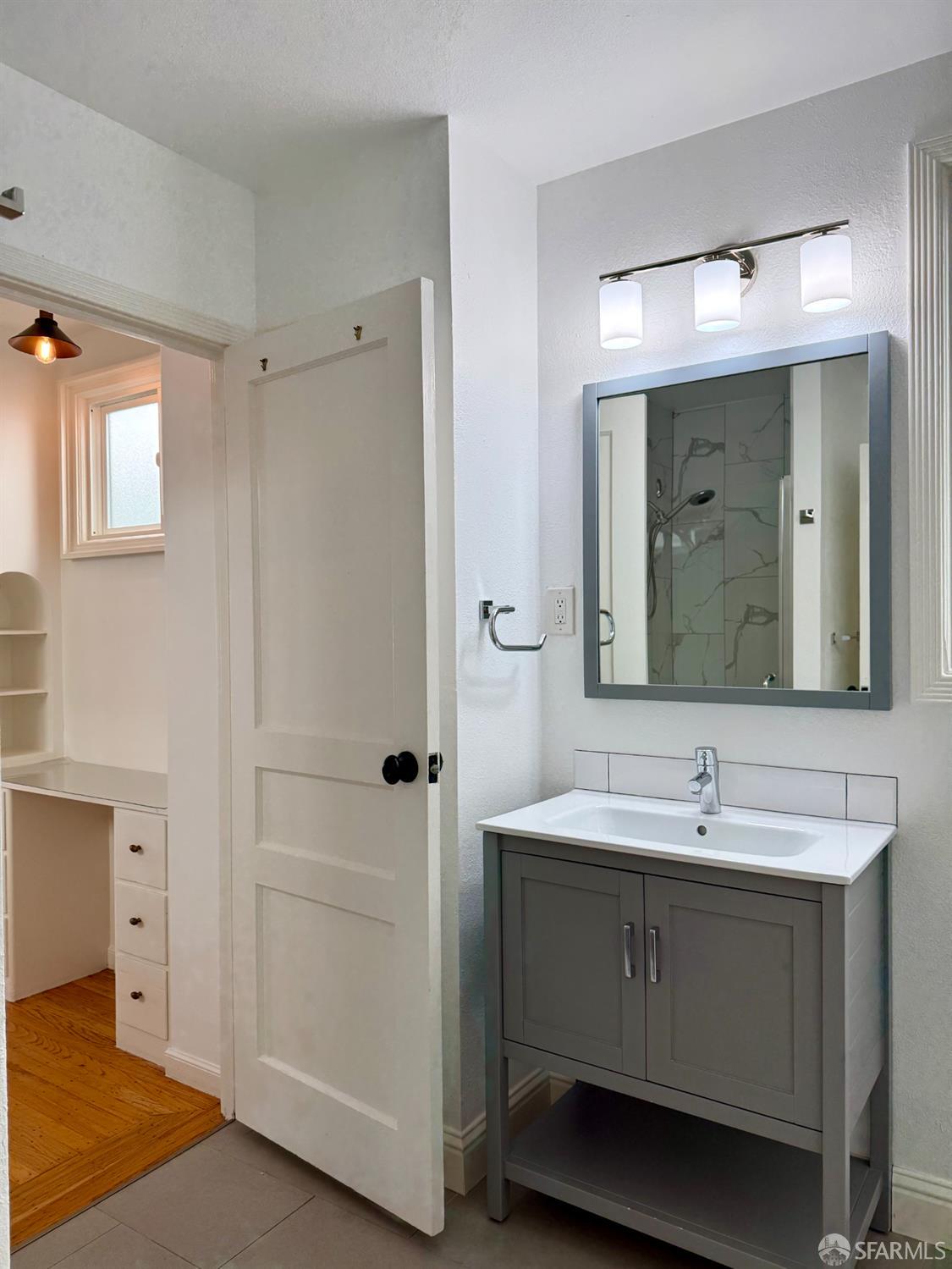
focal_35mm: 24
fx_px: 880
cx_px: 476
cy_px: 634
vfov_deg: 71.6
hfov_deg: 56.8
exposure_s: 1/313
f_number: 1.78
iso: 100
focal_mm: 6.76
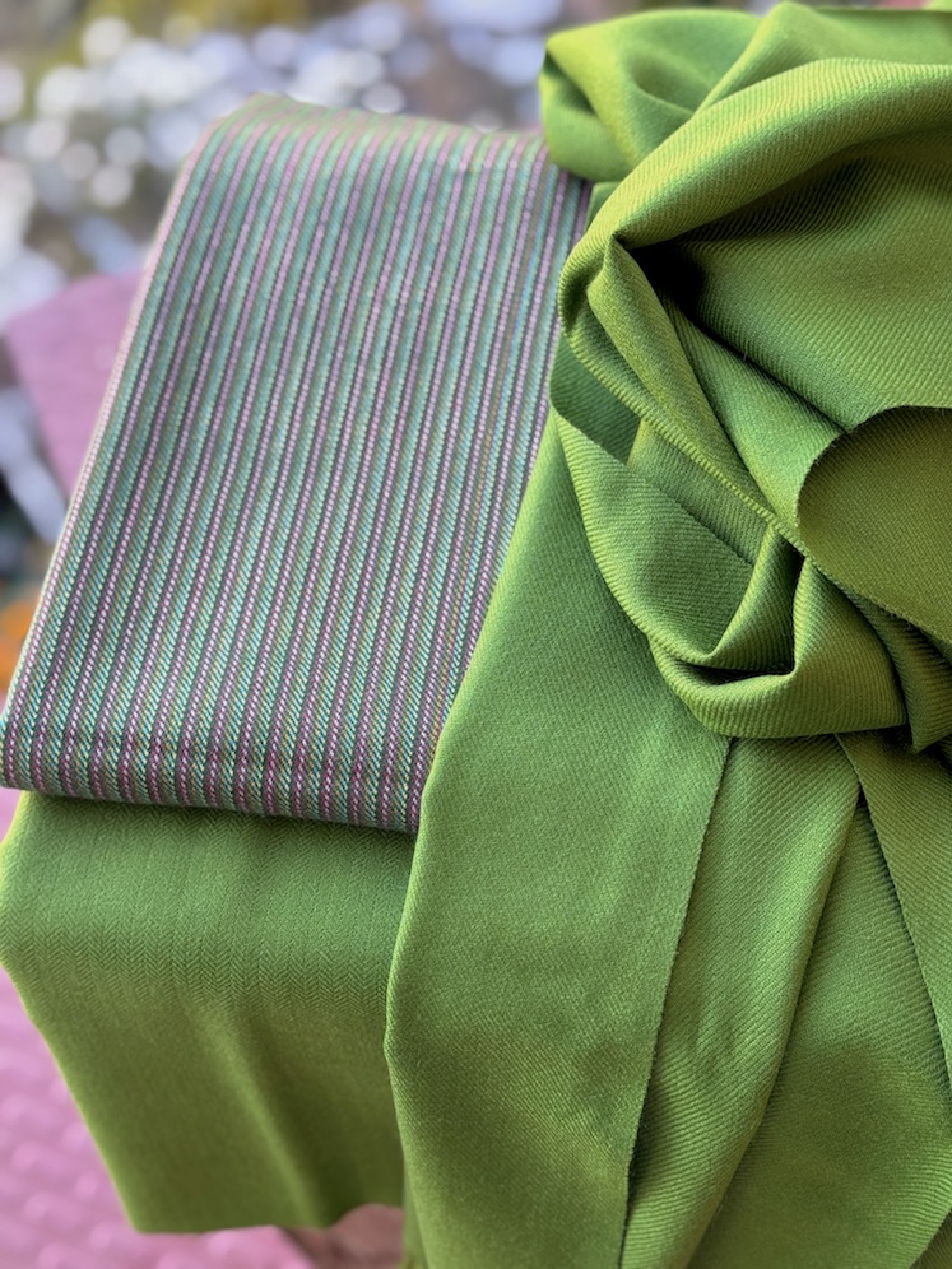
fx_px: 1760
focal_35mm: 48
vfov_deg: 39.7
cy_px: 634
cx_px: 476
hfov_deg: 30.3
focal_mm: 6.76
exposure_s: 1/124
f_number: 1.78
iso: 64
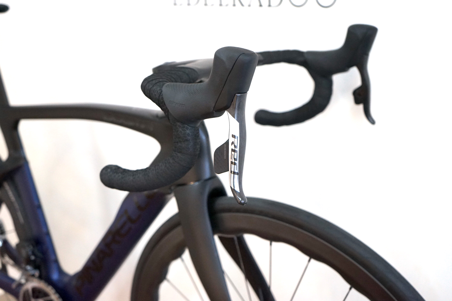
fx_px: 527
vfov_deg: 31.8
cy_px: 150
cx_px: 226
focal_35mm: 42
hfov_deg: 46.4
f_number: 5
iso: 2000
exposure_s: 1/160
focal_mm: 42
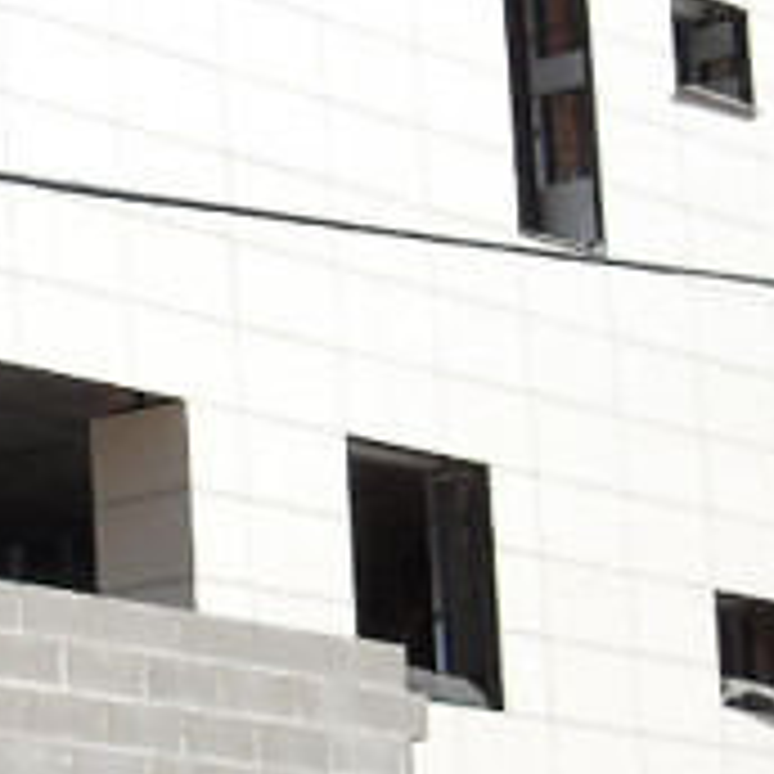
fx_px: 5161
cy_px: 461
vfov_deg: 8.6
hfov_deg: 8.3
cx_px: -639
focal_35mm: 204
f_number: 6.1
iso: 64
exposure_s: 1/239
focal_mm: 7.1
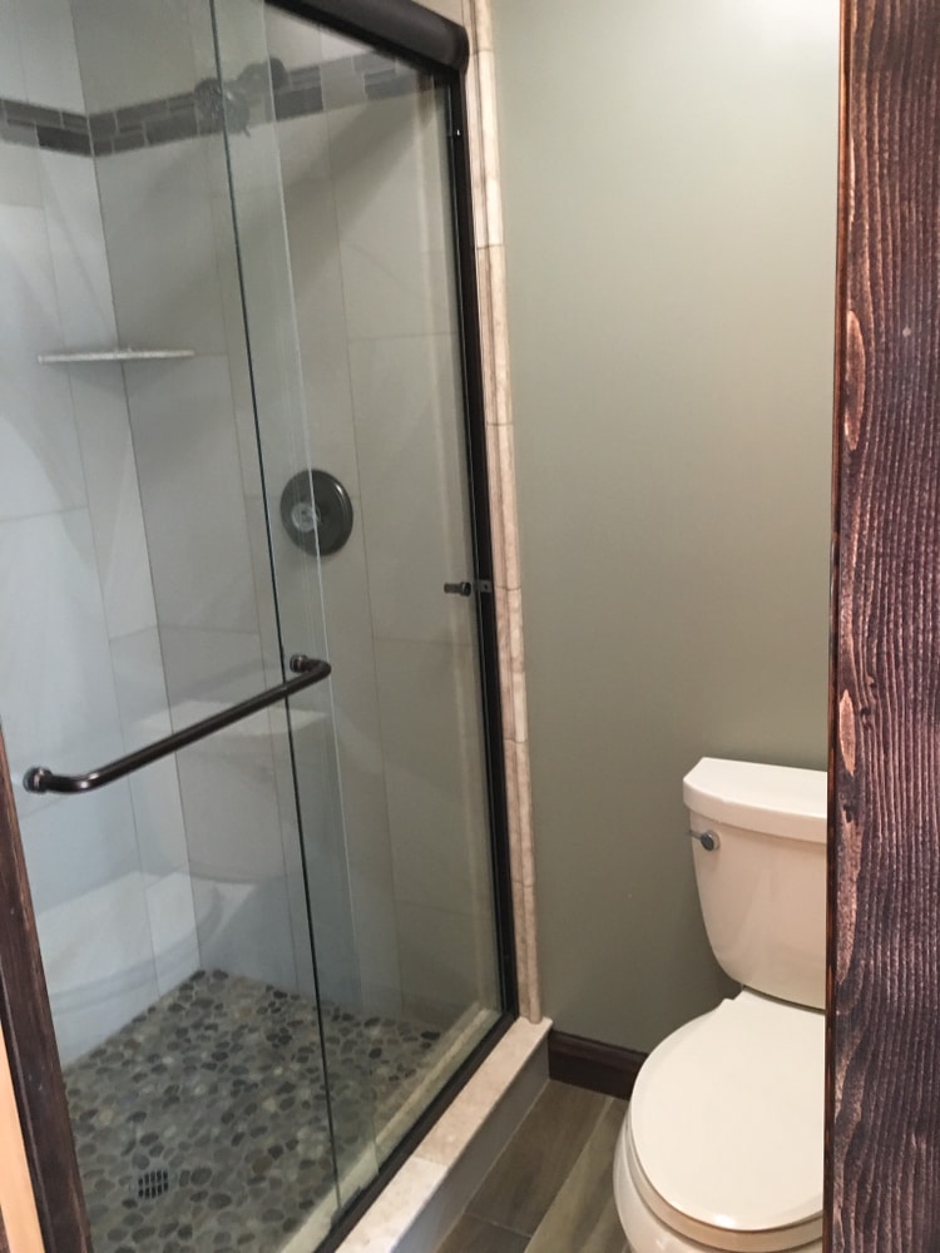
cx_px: 470
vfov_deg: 61.7
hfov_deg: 48.2
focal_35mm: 29
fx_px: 1050
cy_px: 626
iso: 200
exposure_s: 1/24
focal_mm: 4.15
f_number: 2.2
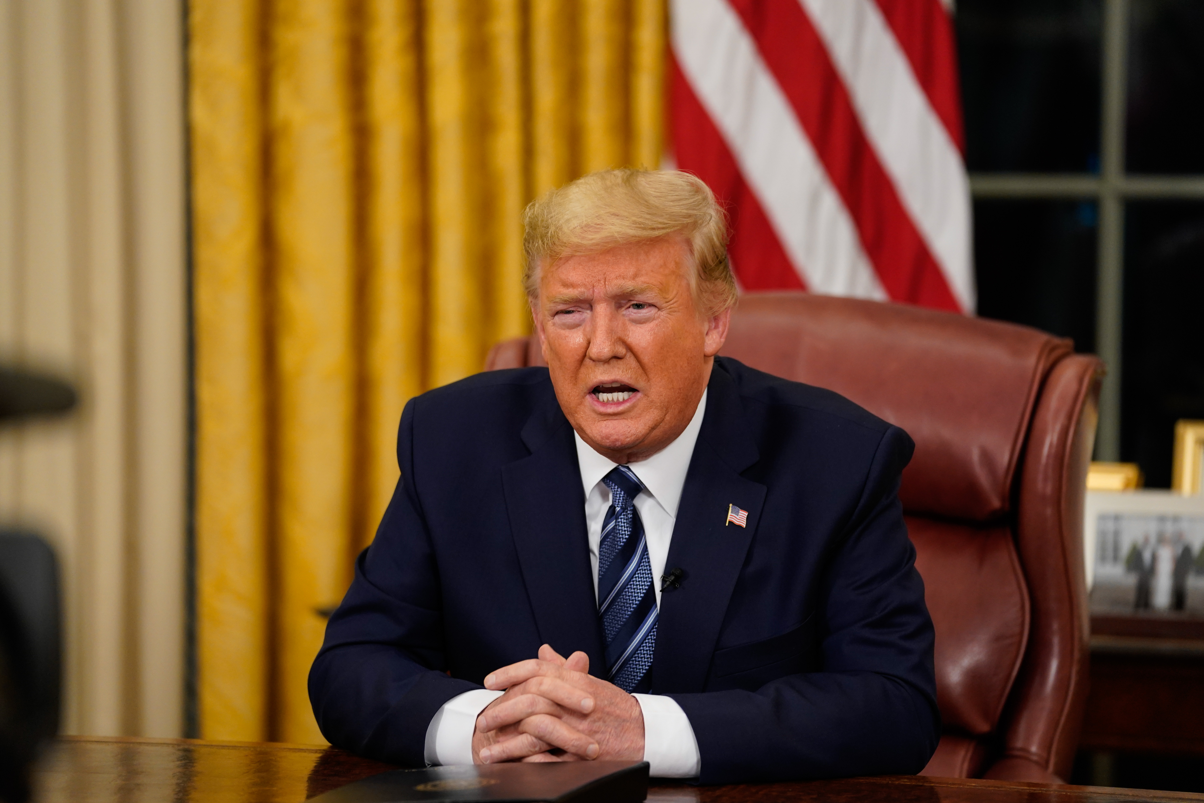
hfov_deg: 12.5
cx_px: 602
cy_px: 402
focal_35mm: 165
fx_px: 5518
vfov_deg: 8.3
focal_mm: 165
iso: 2000
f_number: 2.8
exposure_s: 1/200
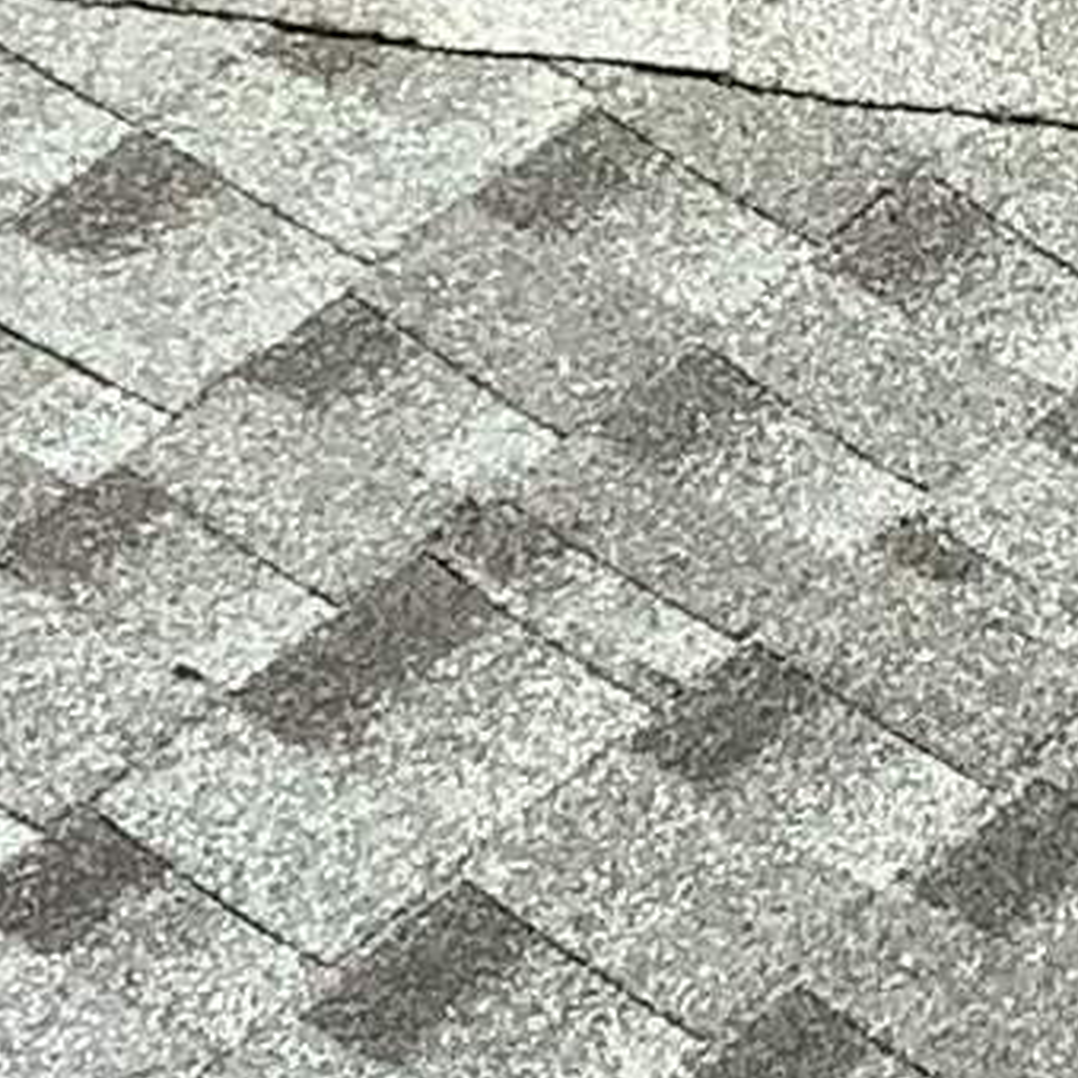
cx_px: 1367
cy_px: 25
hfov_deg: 6.6
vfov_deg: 6.6
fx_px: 9301
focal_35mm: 264
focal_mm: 3.3
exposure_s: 1/815
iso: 25
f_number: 2.4
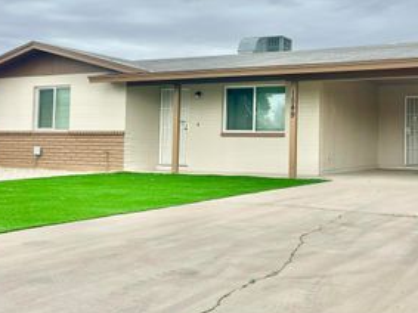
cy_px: 110
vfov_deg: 31.3
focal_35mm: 46
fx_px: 555
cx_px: 303
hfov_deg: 40.3
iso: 50
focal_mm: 5.7
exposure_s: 1/2513
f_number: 1.5
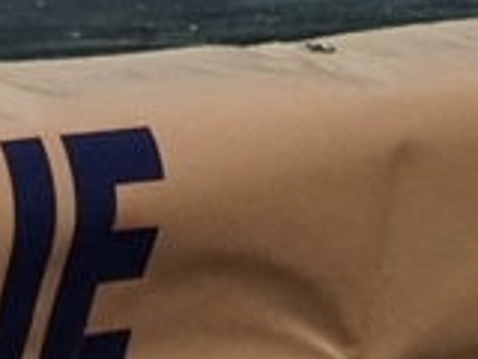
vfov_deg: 1.4
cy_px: 600
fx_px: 14941
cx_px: -311
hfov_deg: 1.8
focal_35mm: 1082
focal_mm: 120
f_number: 5.6
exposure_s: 1/15
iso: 3200
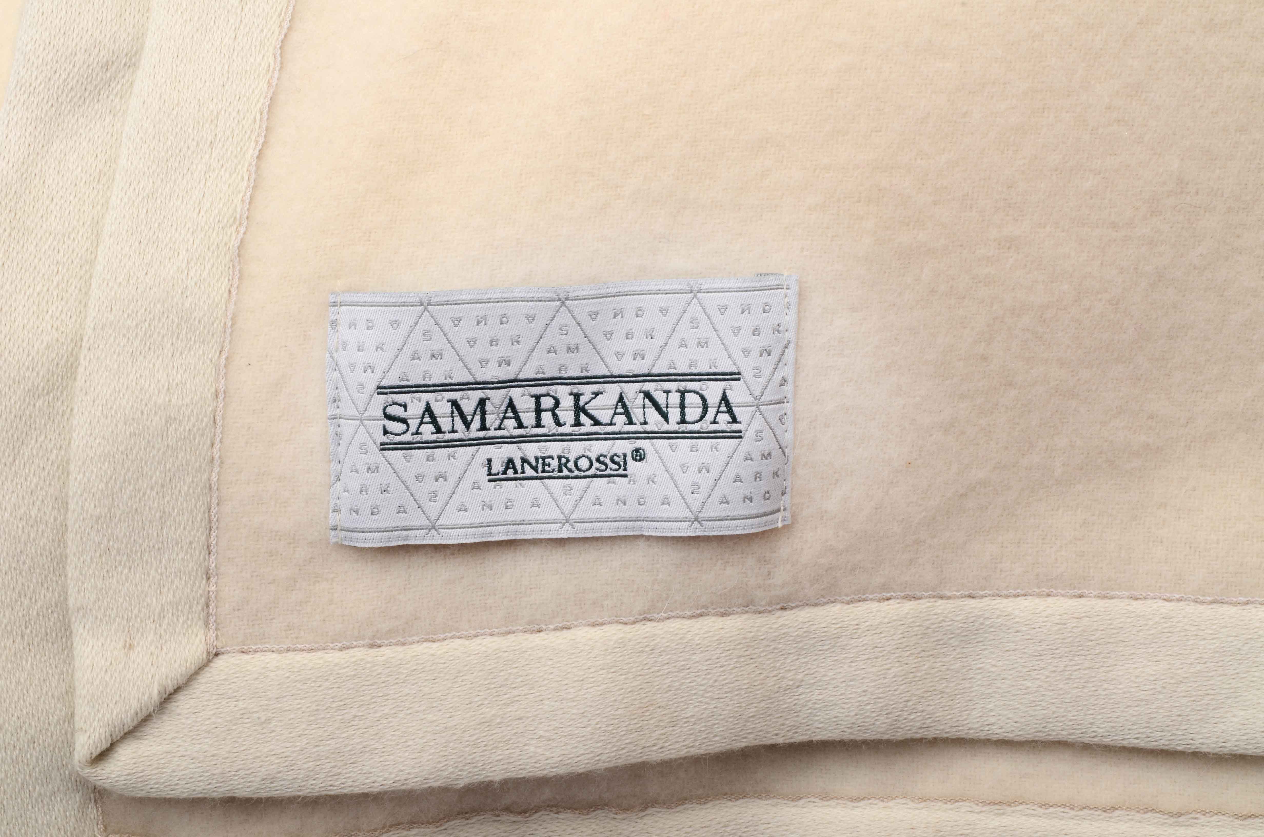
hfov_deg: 28.1
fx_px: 2523
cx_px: 632
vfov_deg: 18.8
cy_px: 418
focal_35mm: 72
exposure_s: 1/160
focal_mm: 48
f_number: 32
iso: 100
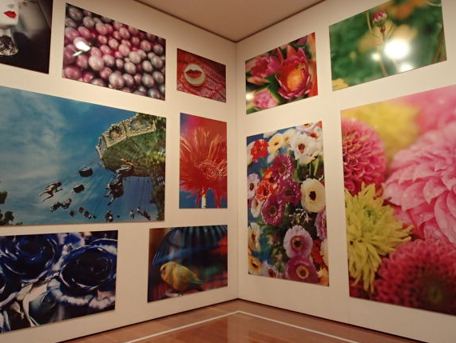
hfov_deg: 63.3
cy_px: 156
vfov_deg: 49.7
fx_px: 369
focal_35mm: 28
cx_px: 248
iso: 400
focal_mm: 4.4
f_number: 3.3
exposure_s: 1/30
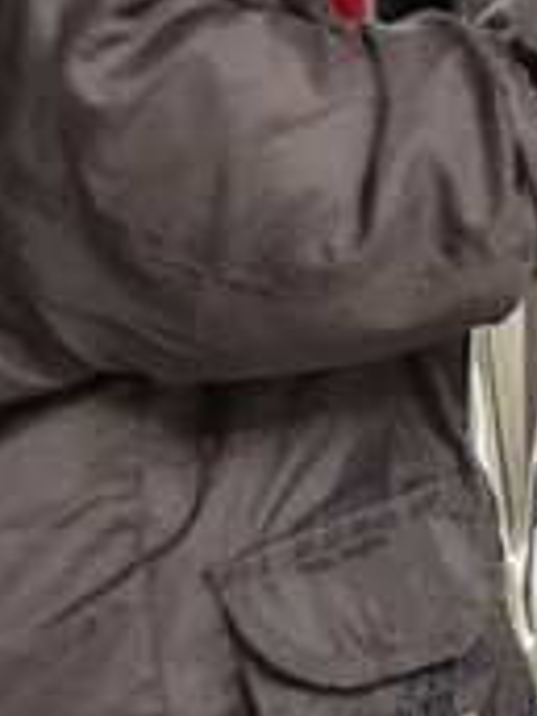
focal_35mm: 230
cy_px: 96
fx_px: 4757
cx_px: 1003
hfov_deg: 6.3
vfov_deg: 8.6
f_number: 2.8
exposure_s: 1/25
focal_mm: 5.5
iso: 100
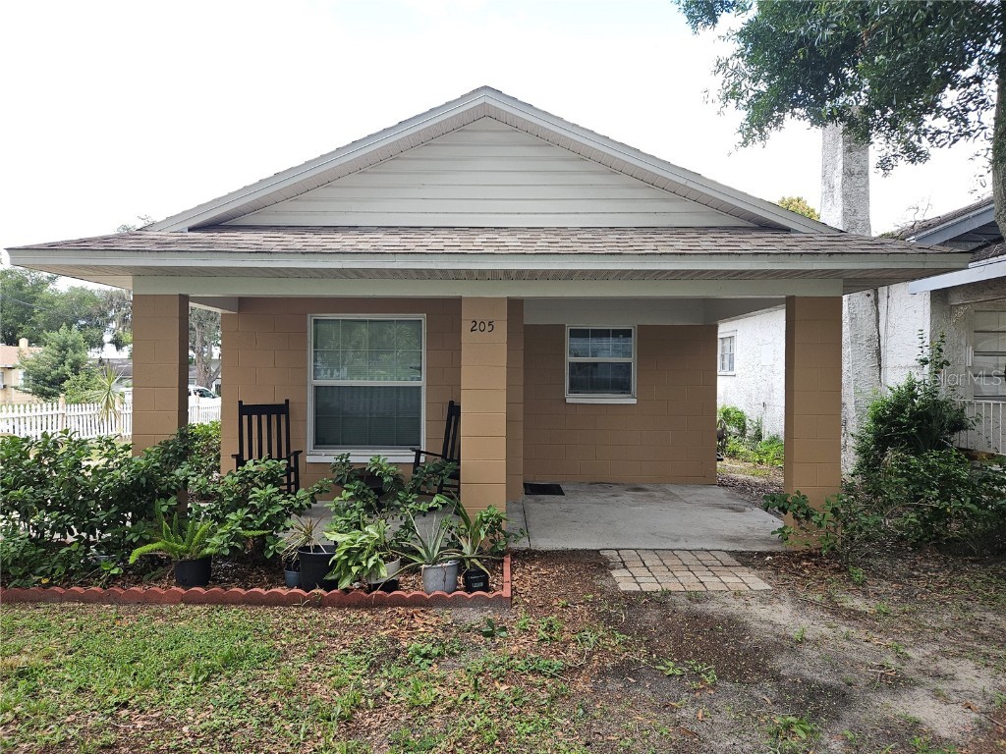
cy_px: 377
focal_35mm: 23
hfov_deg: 73.9
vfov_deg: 58.9
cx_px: 503
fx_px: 668
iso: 25
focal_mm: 5.4
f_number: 1.8
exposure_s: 1/208
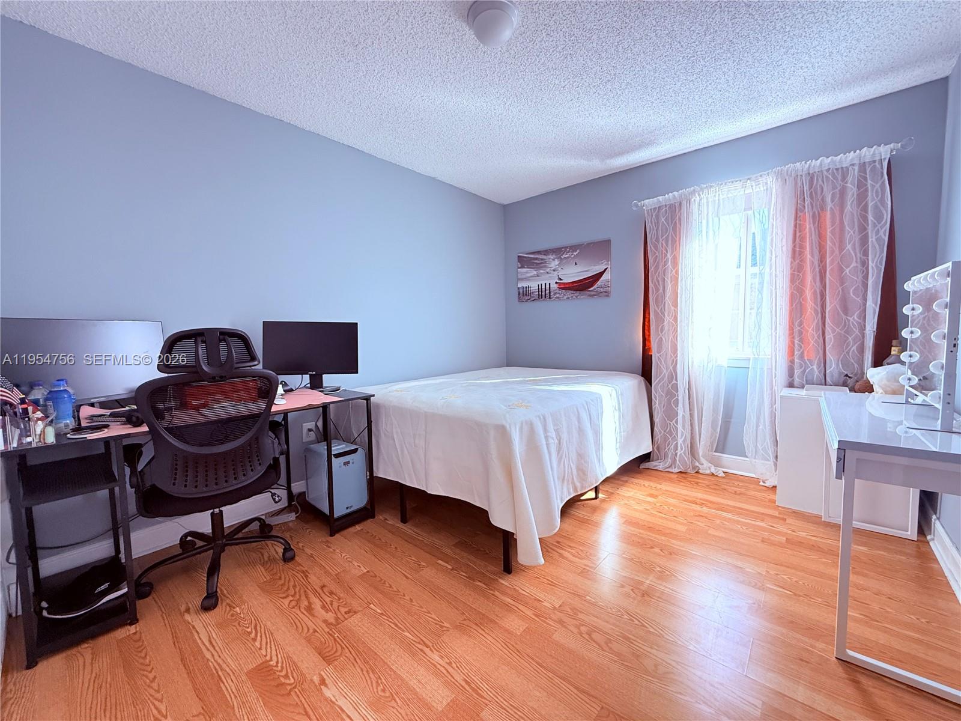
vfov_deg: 85.7
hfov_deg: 102.1
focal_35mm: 14
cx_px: 480
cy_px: 360
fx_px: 389
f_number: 2.2
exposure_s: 1/99
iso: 250
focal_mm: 2.22
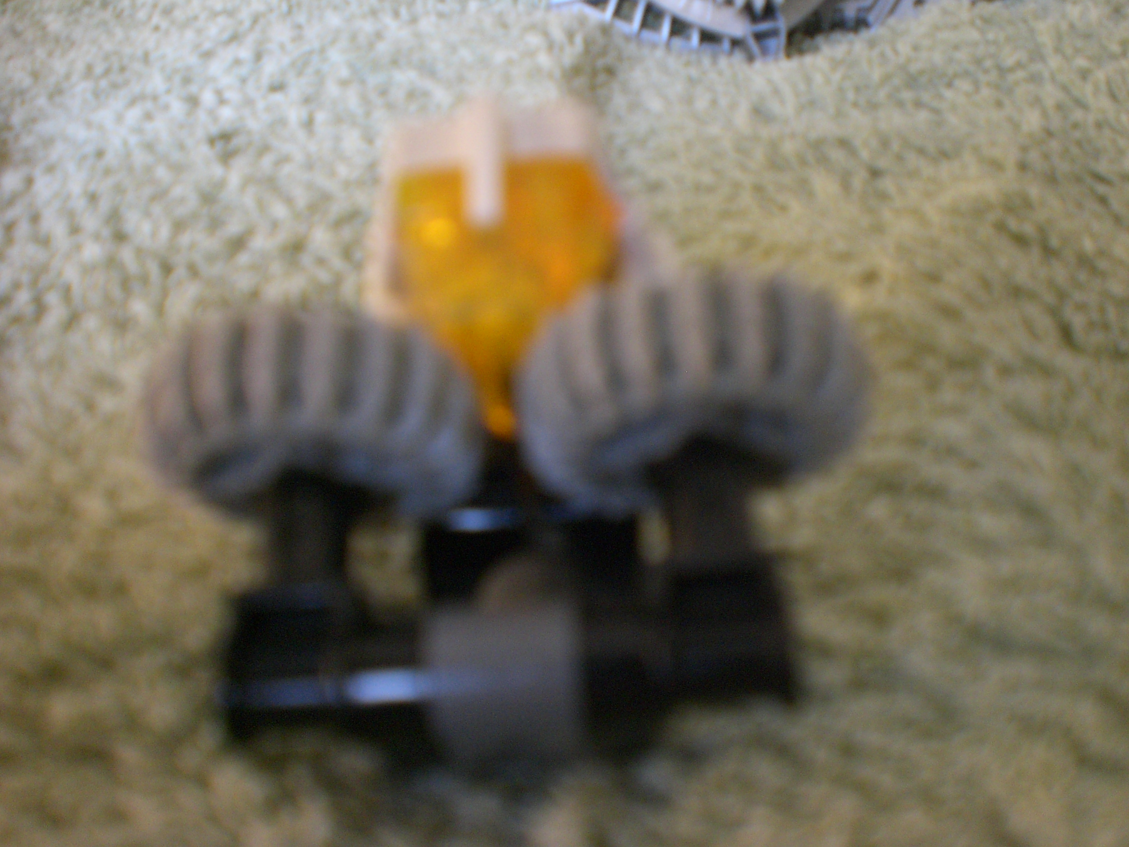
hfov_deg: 49.0
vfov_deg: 37.7
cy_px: 424
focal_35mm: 38
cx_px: 564
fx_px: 1239
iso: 200
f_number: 3.1
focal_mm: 6.3
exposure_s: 1/80
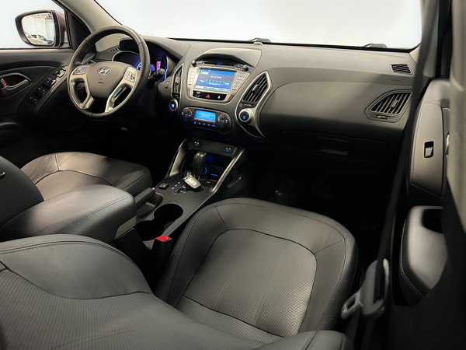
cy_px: 175
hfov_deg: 71.6
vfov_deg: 56.8
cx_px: 233
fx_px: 323
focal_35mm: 24
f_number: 1.8
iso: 1000
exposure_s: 1/35
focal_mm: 6.86
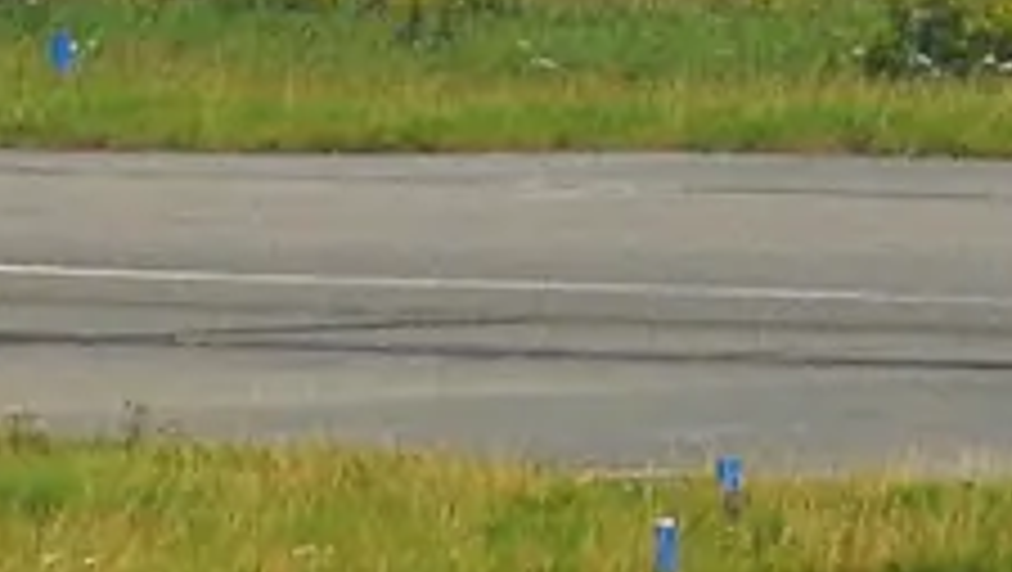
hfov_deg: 1.1
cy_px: -926
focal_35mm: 2000
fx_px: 53713
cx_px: 2011
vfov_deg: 0.6
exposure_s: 1/400
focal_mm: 280
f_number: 9
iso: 200
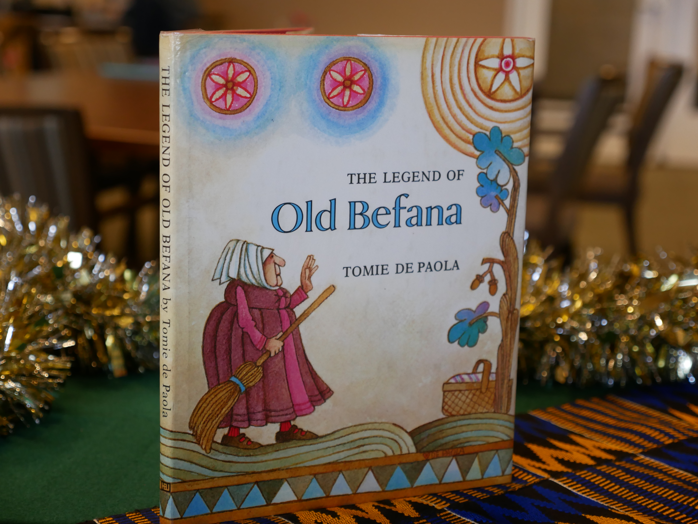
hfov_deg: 30.3
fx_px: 1291
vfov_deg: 22.9
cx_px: 349
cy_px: 262
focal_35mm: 64
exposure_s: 1/80
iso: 640
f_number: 2.8
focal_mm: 32
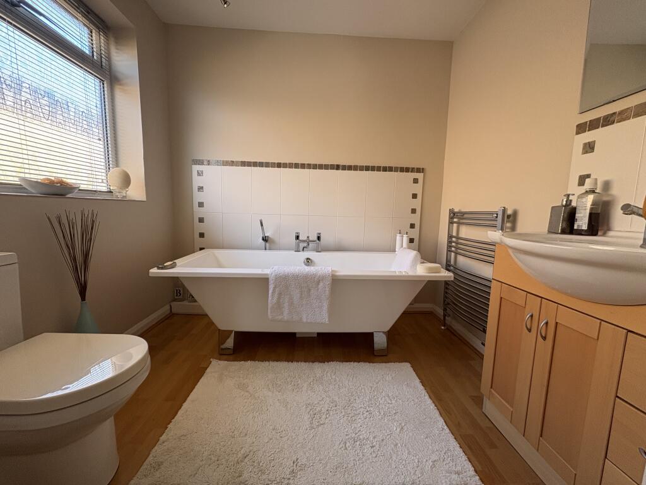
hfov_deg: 102.1
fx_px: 261
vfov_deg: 85.7
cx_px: 323
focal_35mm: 14
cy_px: 242
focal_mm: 2.22
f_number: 2.2
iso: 160
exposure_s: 1/99
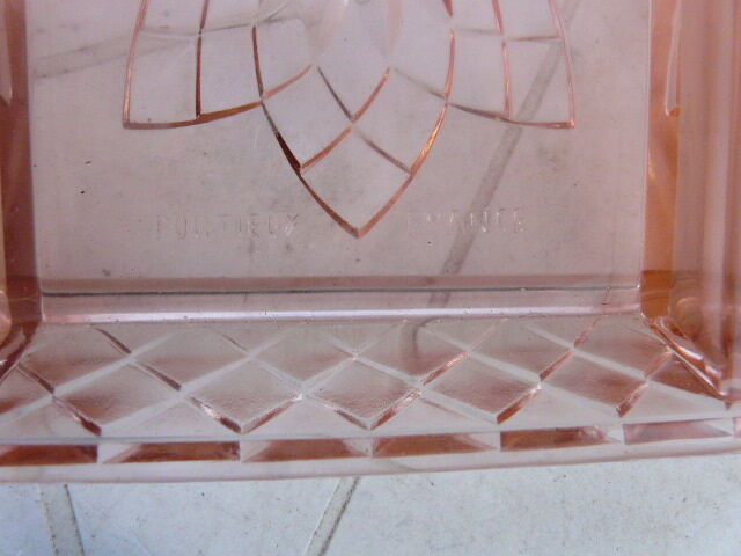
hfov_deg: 63.4
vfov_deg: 49.7
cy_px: 278
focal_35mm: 28
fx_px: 599
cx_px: 370
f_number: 4
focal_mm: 4.6
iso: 400
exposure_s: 1/160
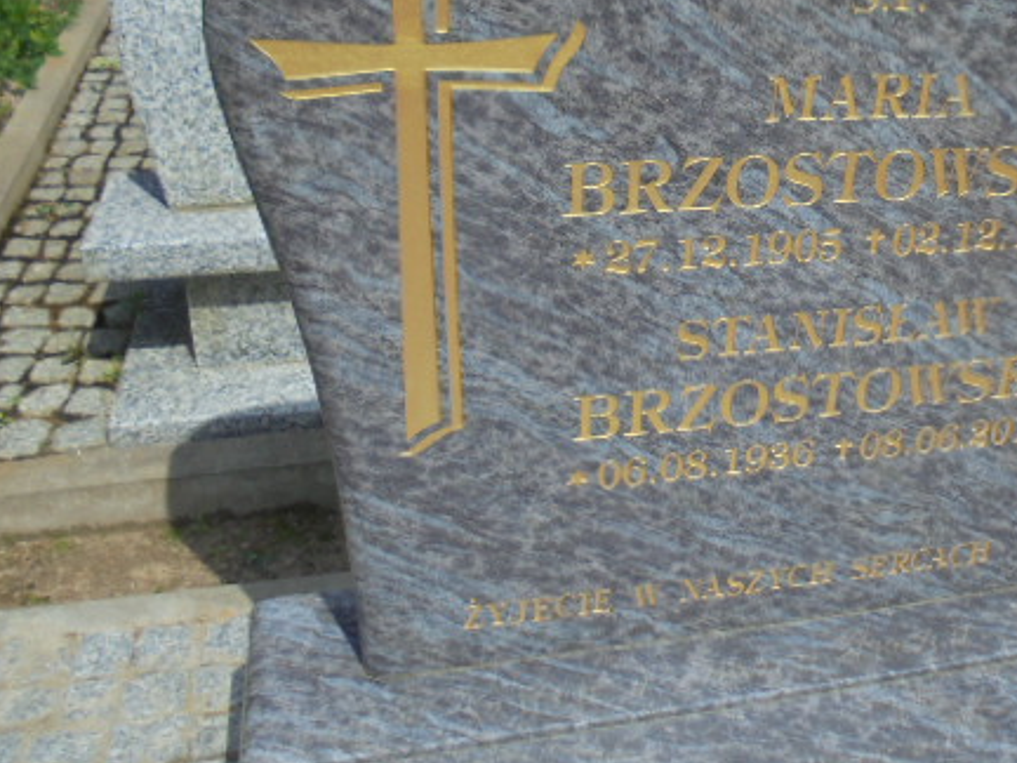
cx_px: 746
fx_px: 1263
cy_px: 203
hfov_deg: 42.7
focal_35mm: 43
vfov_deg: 33.0
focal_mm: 5.3
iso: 100
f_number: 11.8
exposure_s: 1/160
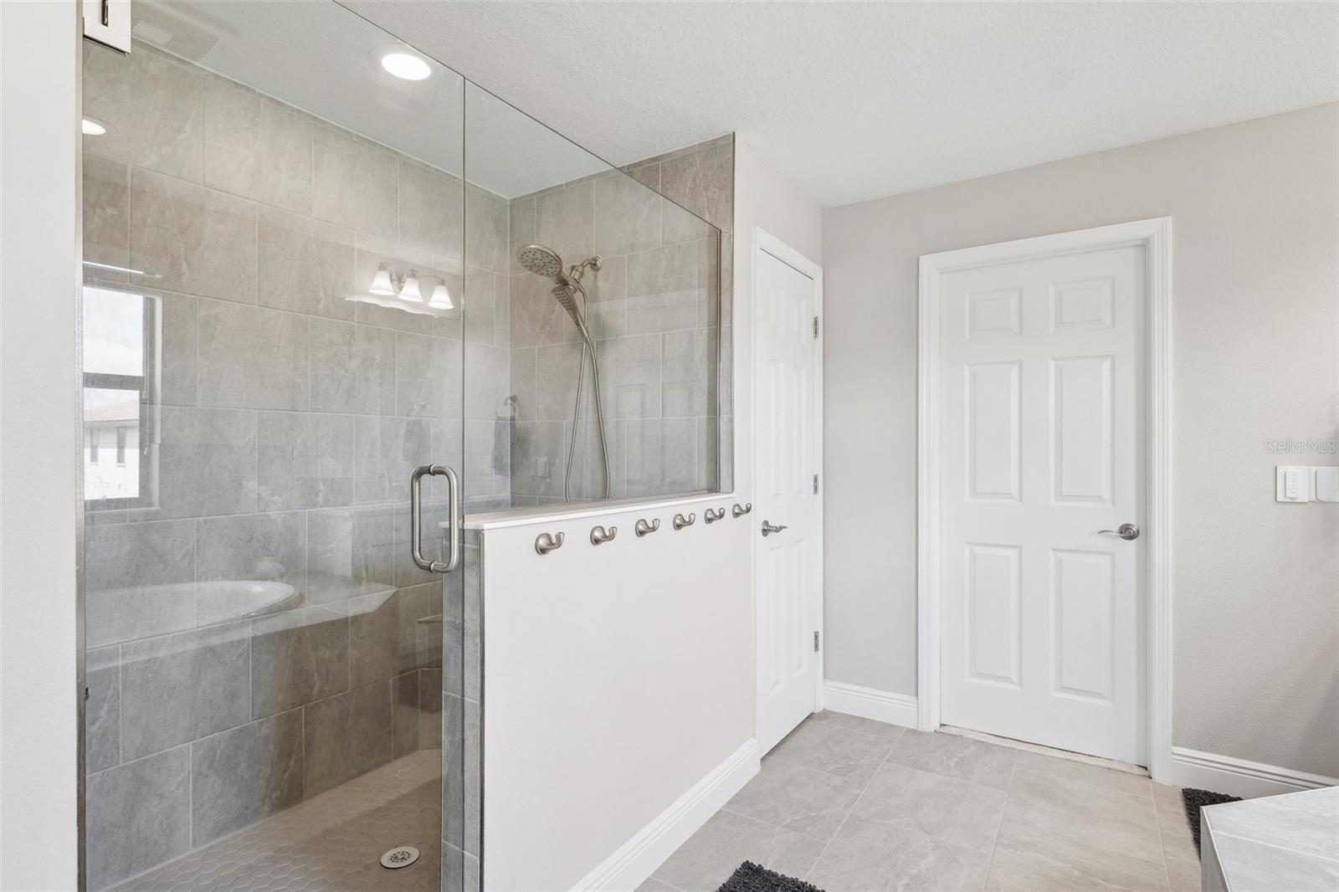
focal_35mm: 17
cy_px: 446
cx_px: 670
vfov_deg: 70.4
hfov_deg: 93.3
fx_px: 632
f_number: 8
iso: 400
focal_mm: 17
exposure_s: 1/10
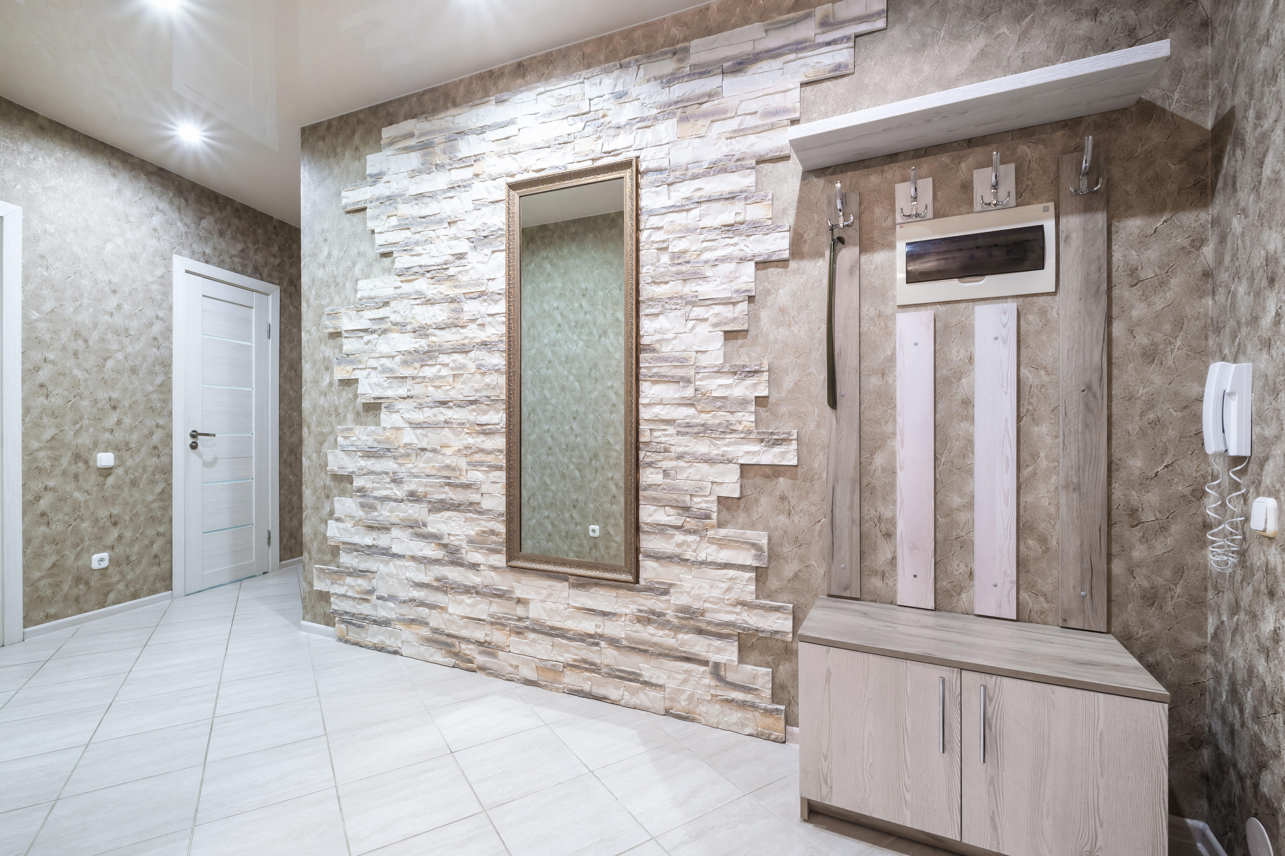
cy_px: 428
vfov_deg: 77.3
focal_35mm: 15
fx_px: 535
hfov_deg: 100.4
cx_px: 642
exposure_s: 2
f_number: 11
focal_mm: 10
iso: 200
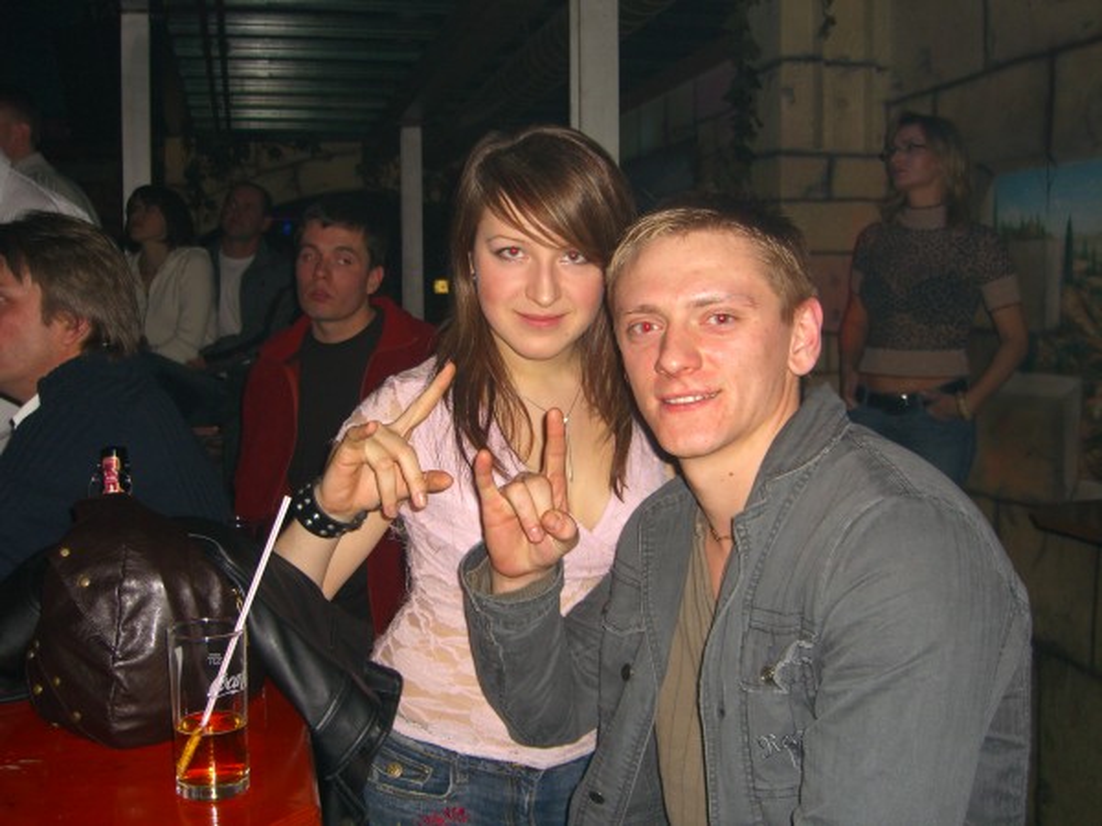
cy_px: 413
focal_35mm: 38
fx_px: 1210
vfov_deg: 37.7
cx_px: 551
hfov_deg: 49.0
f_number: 2.8
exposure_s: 1/60
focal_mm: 7.9
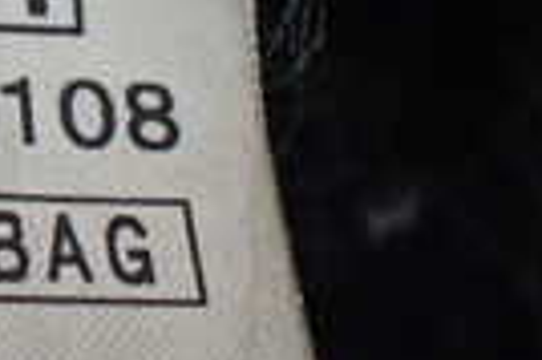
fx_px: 2105
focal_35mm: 140
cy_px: -101
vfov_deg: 9.6
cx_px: -295
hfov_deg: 13.7
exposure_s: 1/100
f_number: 2.3
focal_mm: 5.4
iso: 800
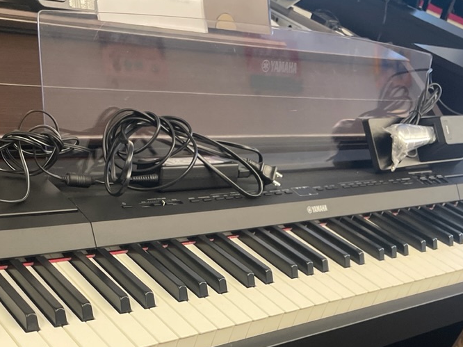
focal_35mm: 50
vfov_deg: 27.9
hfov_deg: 38.0
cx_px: 176
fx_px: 669
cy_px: 321
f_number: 1.6
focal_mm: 4.2
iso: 320
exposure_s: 1/50
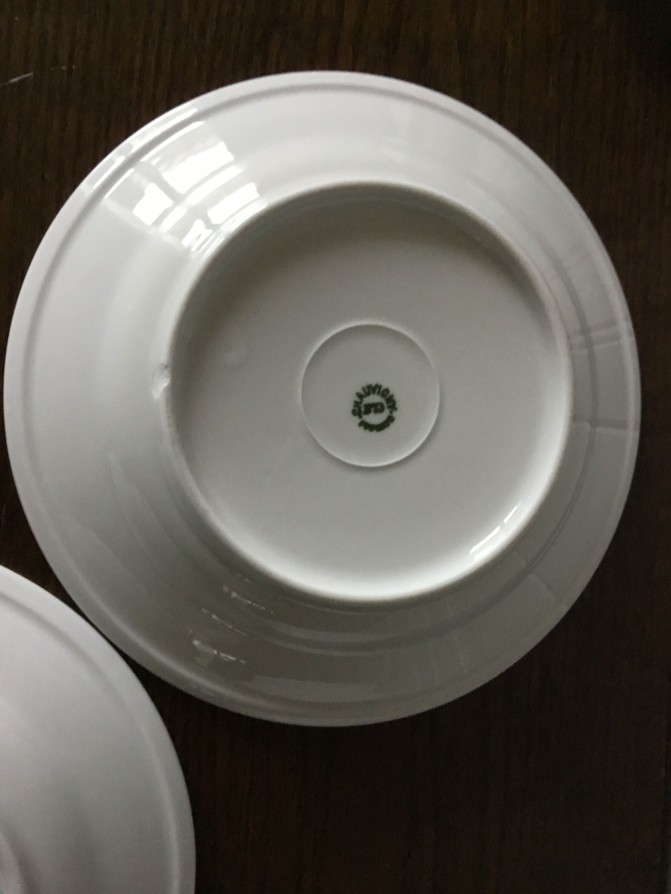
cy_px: 447
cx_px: 336
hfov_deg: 45.4
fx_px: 801
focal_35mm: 31
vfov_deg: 58.4
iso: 200
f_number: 2.4
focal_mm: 3.3
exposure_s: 1/20
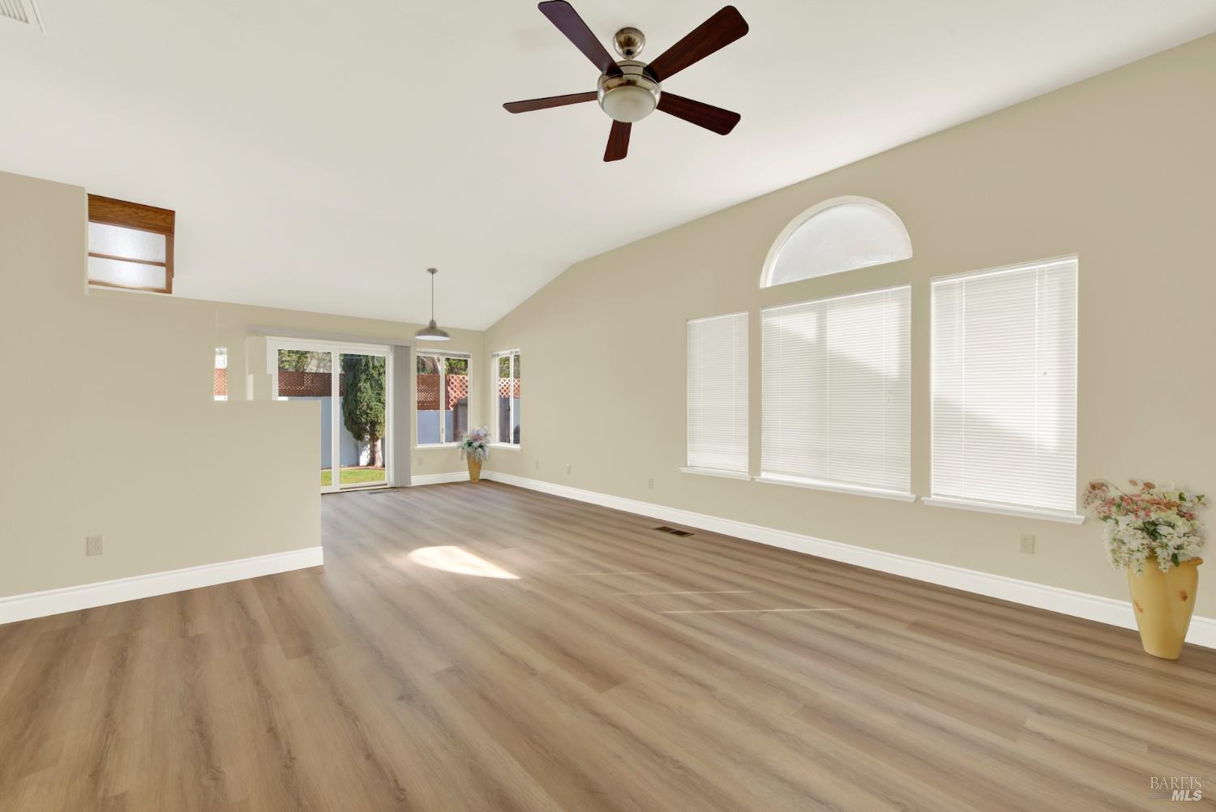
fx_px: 473
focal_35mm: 14
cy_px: 406
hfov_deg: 104.2
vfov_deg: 81.3
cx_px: 608
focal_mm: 14
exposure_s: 1/6
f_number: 14
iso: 100
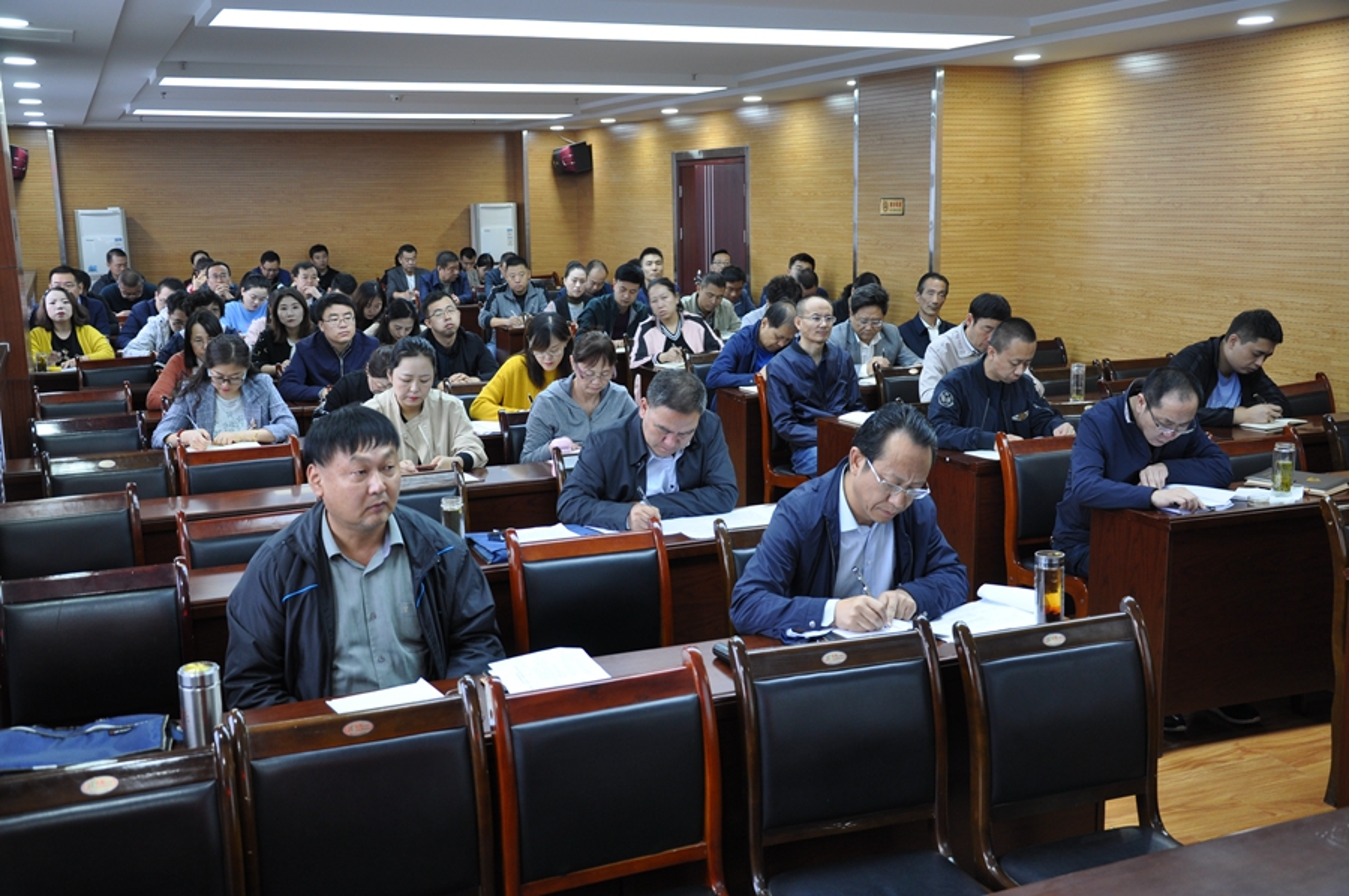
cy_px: 448
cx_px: 674
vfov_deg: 35.4
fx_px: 1404
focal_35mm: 38
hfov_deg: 51.3
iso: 400
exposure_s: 1/15
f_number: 4
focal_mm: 25
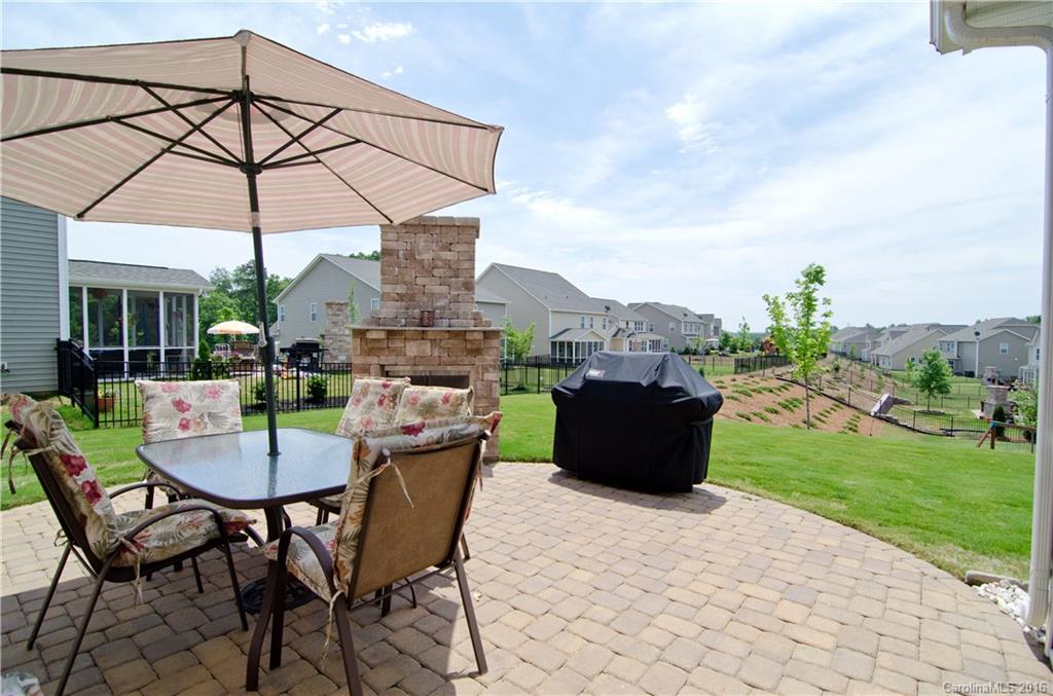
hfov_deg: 95.1
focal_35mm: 16
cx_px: 526
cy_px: 348
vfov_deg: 71.7
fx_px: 481
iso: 800
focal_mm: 11
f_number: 5
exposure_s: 1/4000
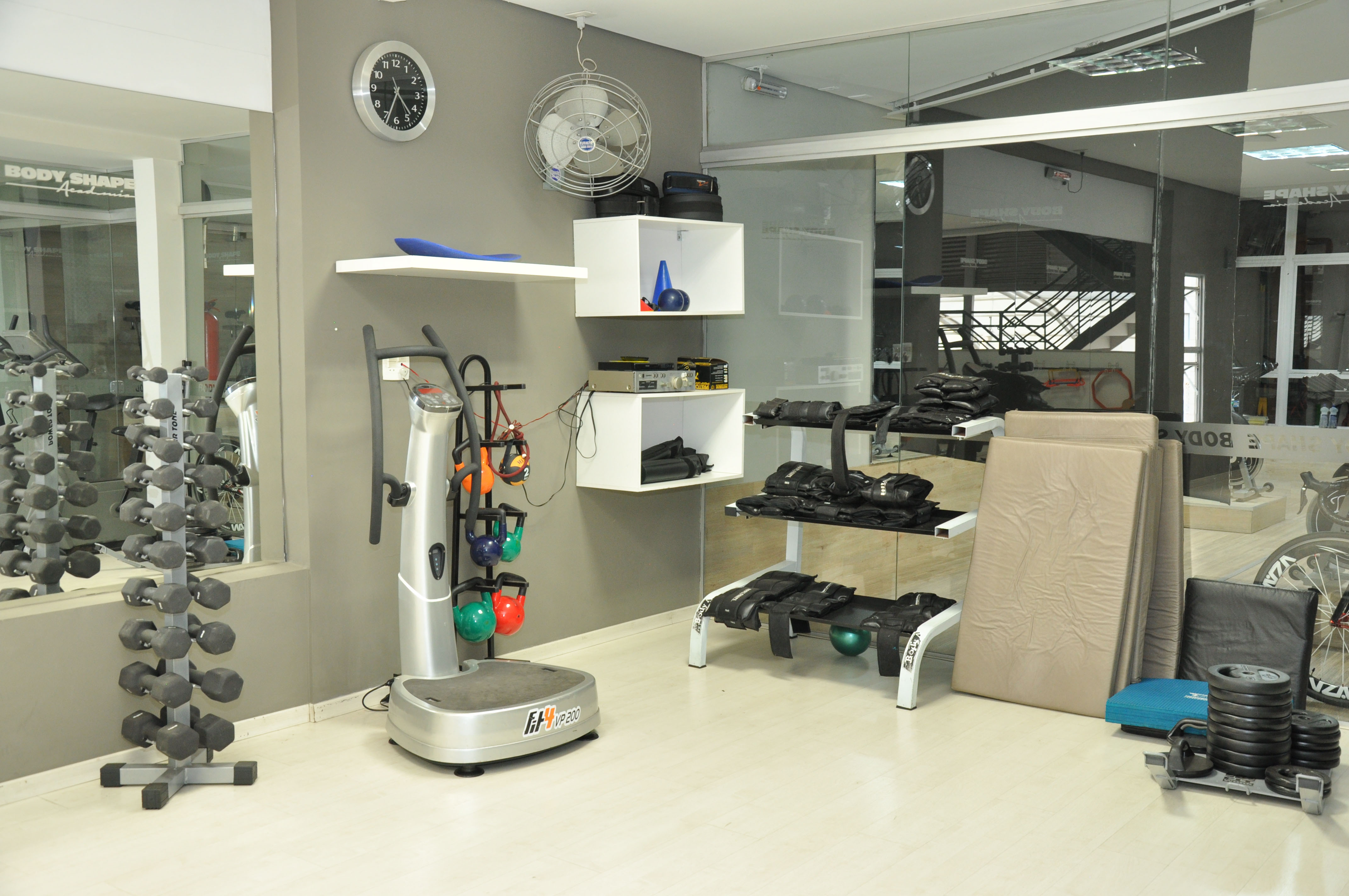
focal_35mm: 36
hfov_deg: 53.2
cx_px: 674
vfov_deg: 36.8
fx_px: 1347
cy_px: 448
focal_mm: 24
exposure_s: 1/15
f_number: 6.3
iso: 640
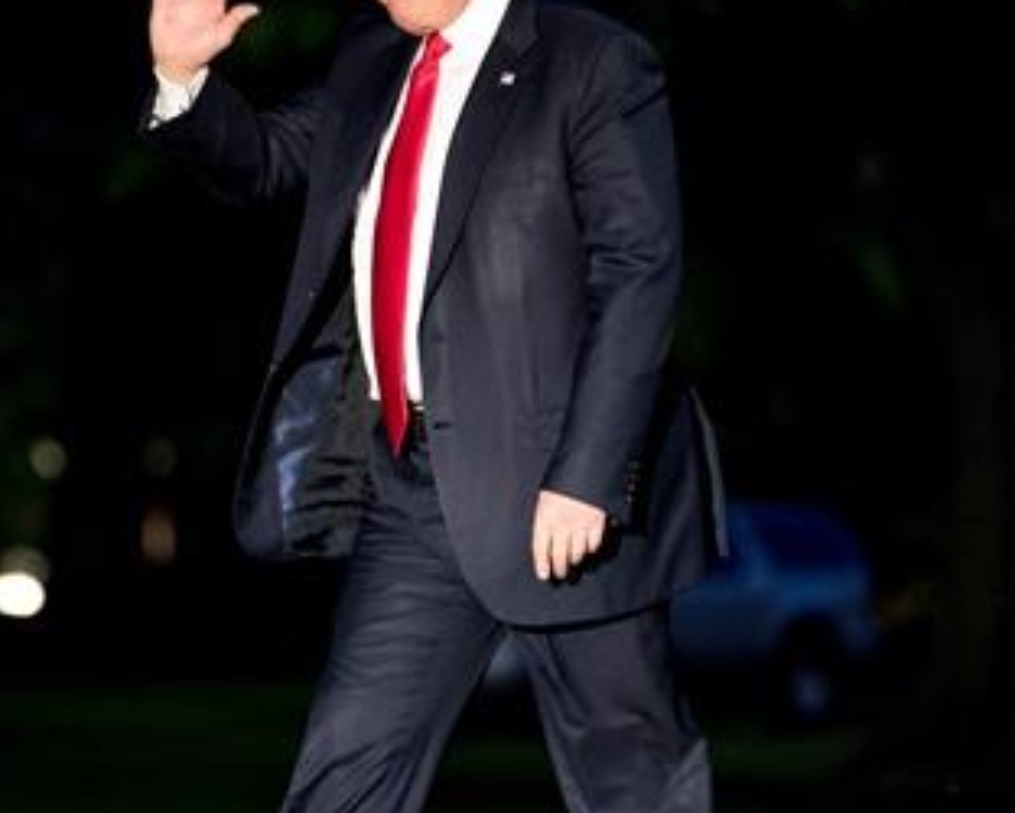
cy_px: 454
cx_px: 455
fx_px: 8927
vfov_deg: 5.2
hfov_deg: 6.5
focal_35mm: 297
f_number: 2.8
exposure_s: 1/160
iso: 5000
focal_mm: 152
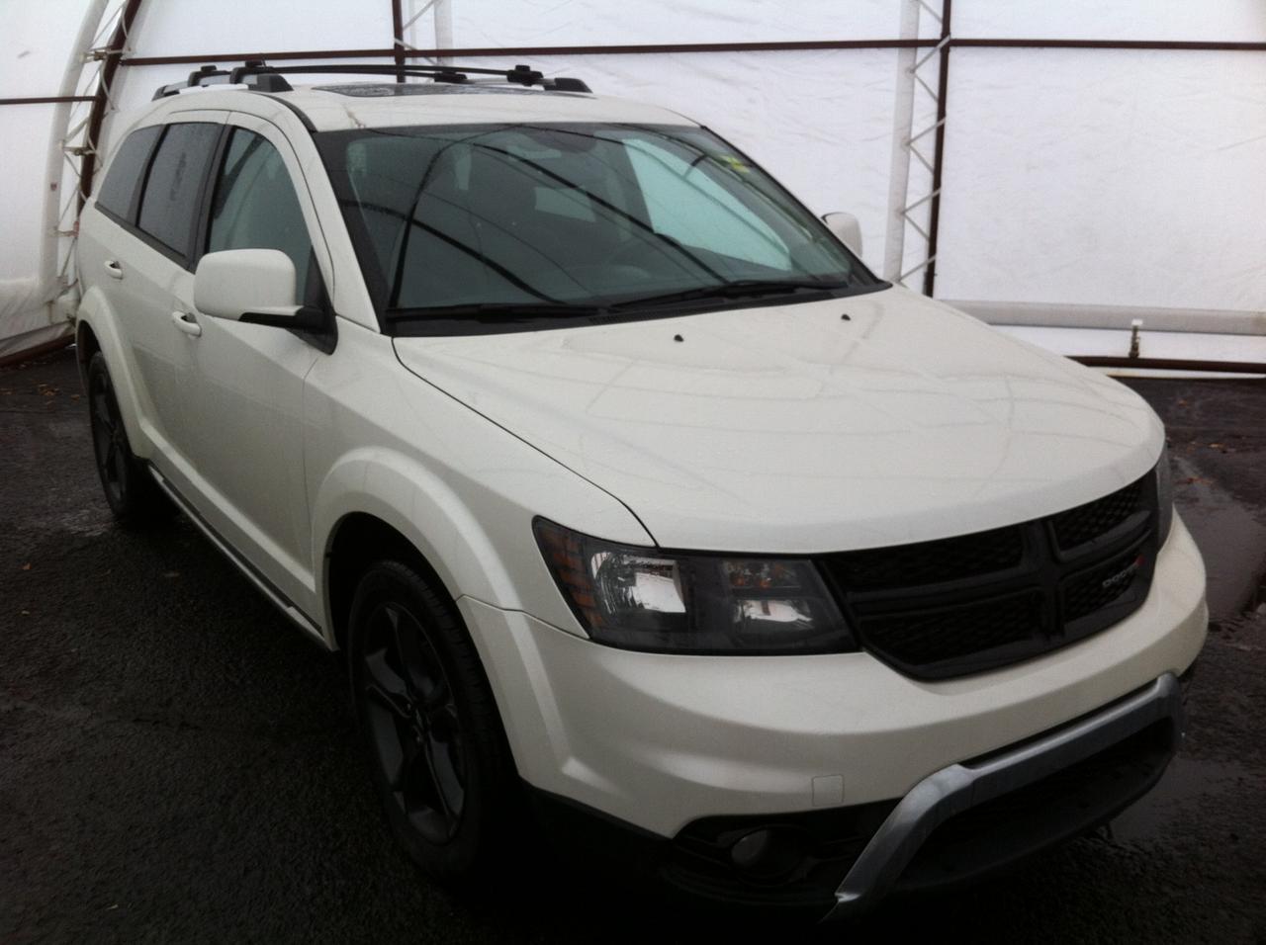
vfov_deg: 40.6
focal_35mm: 35
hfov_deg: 52.7
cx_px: 633
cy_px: 472
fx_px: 1278
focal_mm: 3.85
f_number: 2.8
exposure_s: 1/40
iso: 80
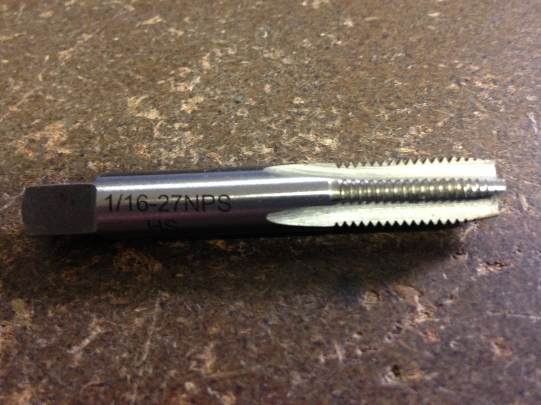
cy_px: 202
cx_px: 270
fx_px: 516
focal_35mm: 33
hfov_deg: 55.4
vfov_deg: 42.9
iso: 250
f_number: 2.4
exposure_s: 1/20
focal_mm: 4.12
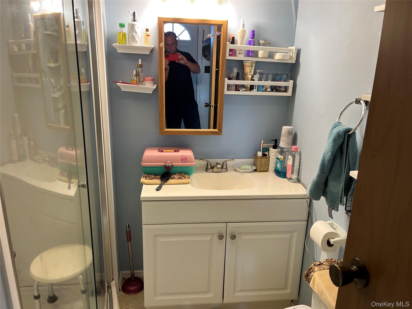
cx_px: 206
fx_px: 309
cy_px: 154
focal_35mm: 26
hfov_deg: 67.3
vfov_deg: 53.1
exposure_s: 1/120
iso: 125
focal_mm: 5.1
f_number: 1.6
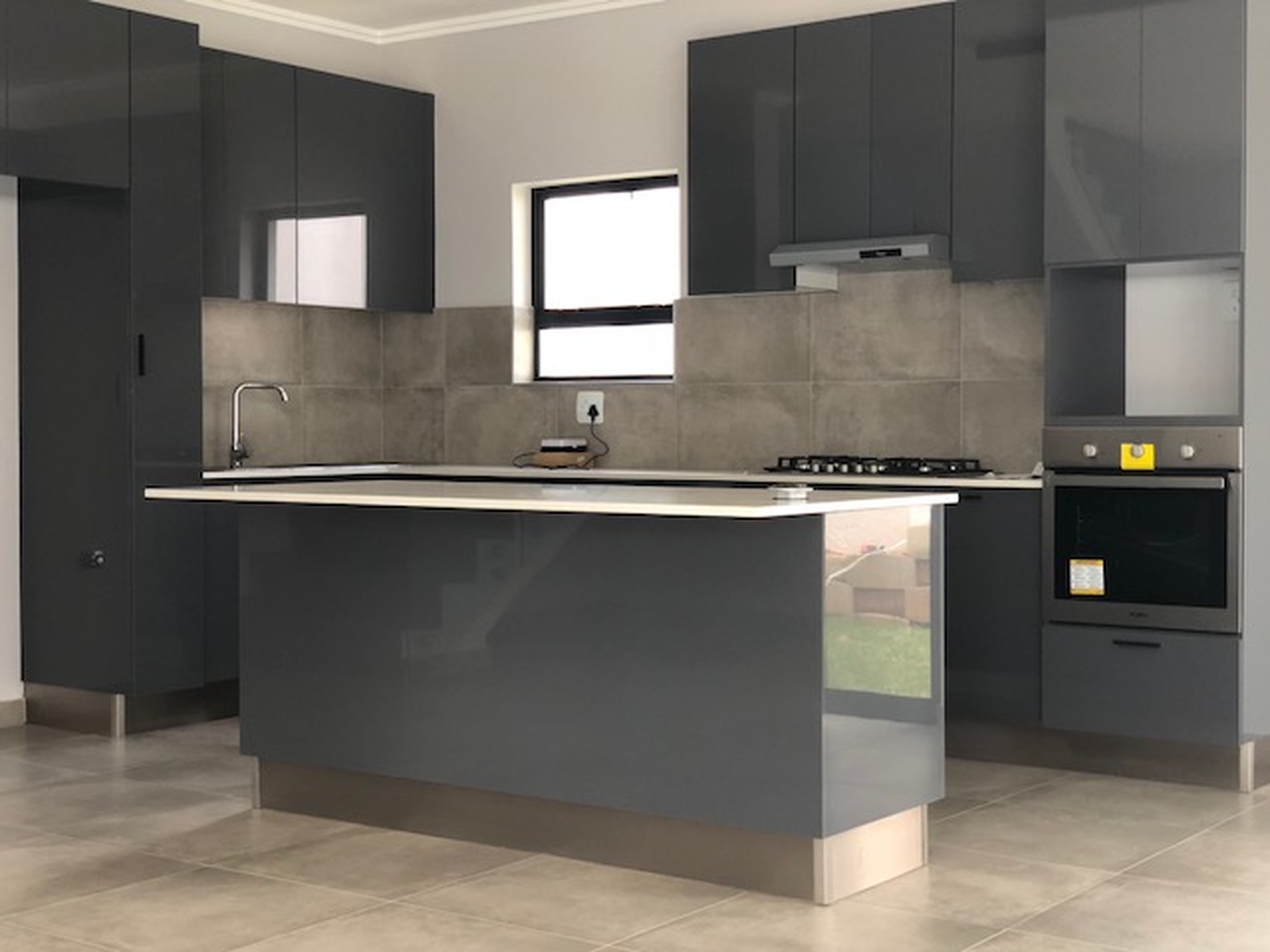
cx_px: 635
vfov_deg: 28.0
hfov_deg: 36.8
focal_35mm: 52
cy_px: 476
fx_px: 1908
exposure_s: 1/60
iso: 100
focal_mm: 6
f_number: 2.4
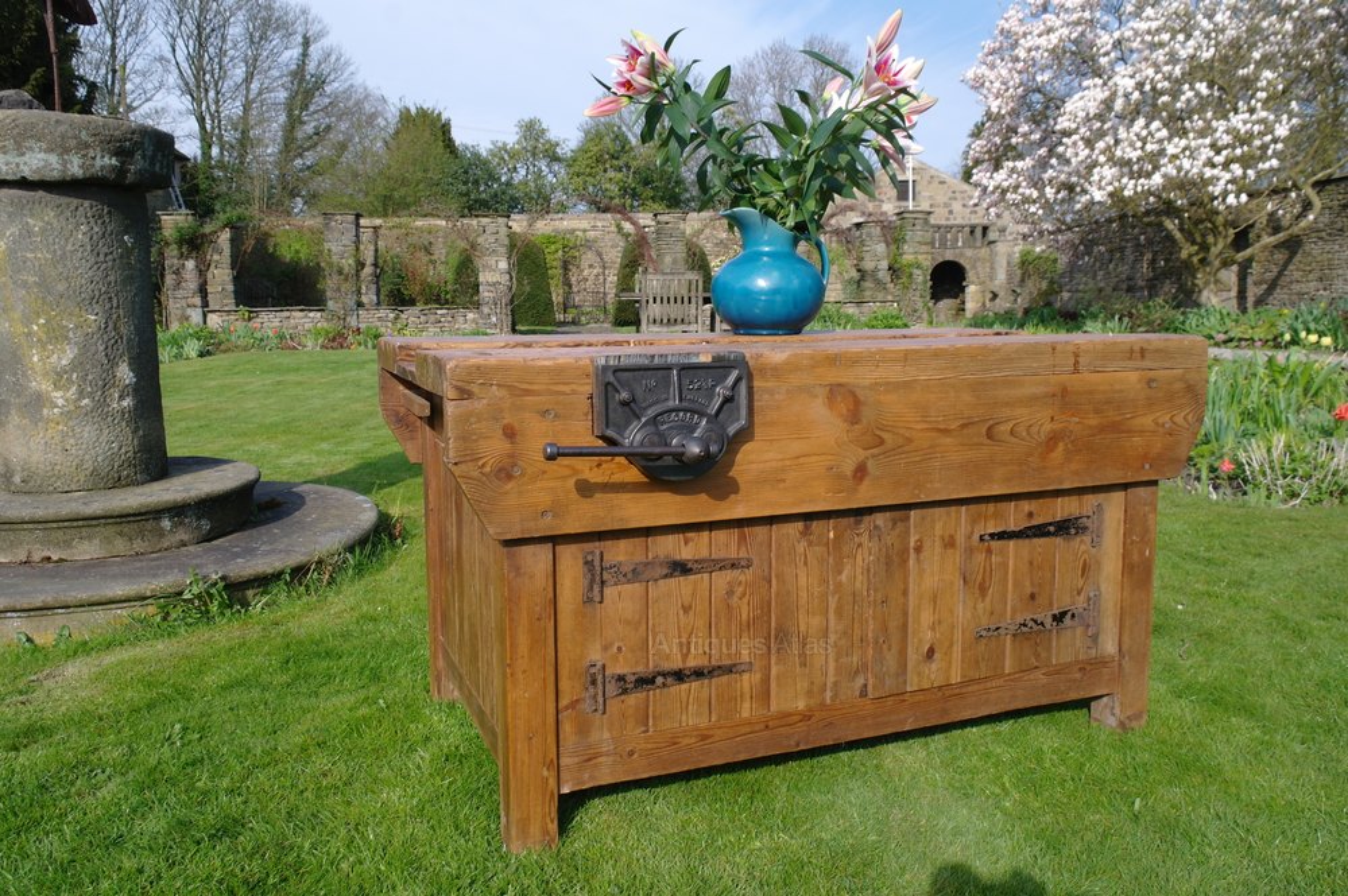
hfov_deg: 67.4
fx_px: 1010
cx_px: 674
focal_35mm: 27
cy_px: 448
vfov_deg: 47.9
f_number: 9.5
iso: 100
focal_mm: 18
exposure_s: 1/60
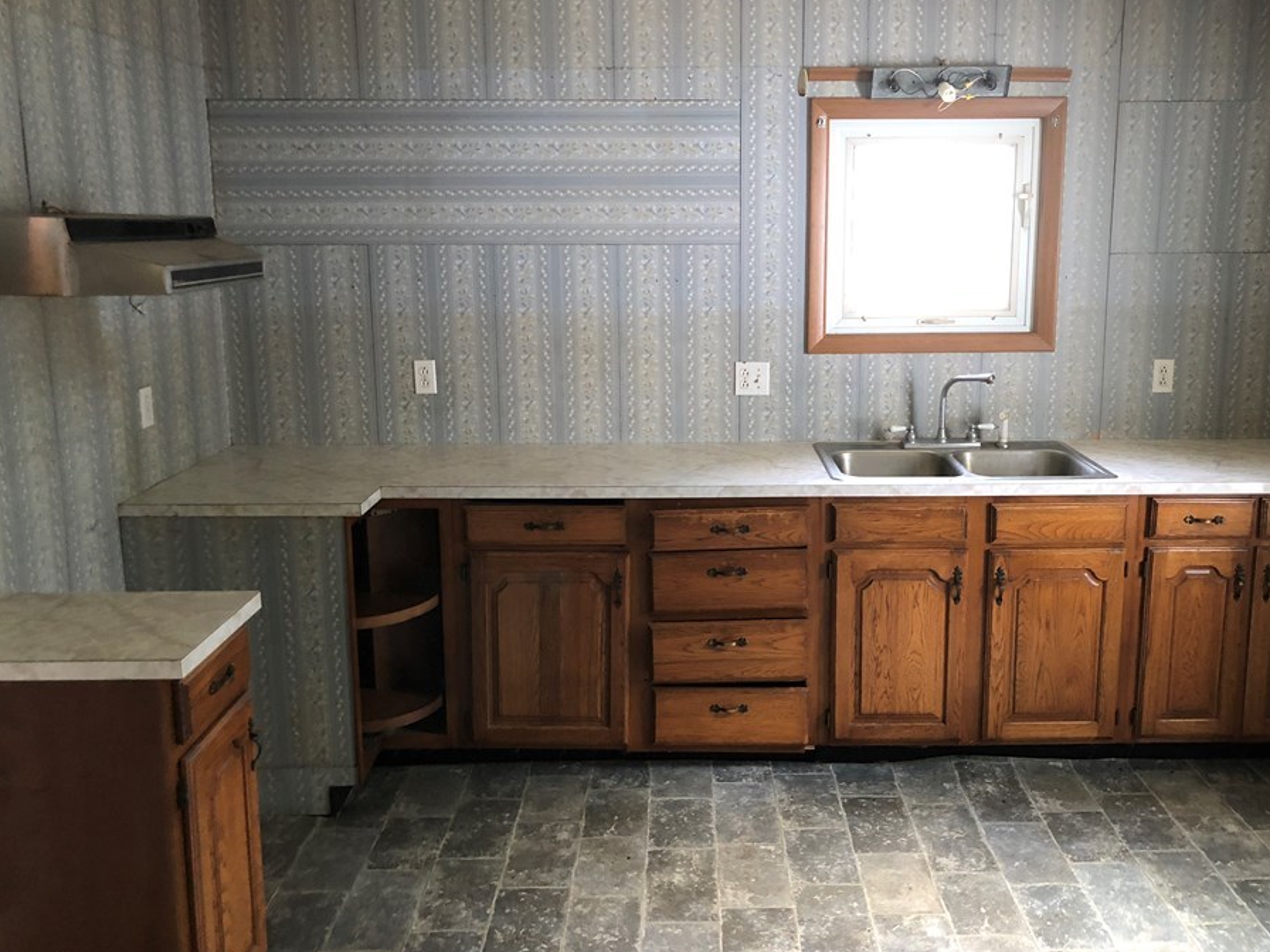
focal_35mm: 32
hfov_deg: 56.7
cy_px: 450
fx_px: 1174
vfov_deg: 44.1
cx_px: 699
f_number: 1.8
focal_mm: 4
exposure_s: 1/13
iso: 100
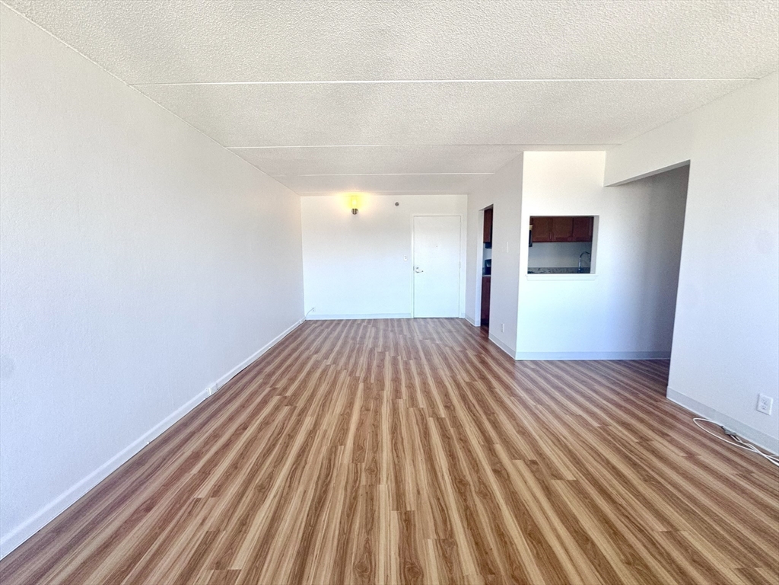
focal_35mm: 14
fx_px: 315
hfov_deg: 102.1
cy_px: 292
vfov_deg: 85.7
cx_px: 390
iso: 125
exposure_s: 1/120
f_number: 2.2
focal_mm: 2.22
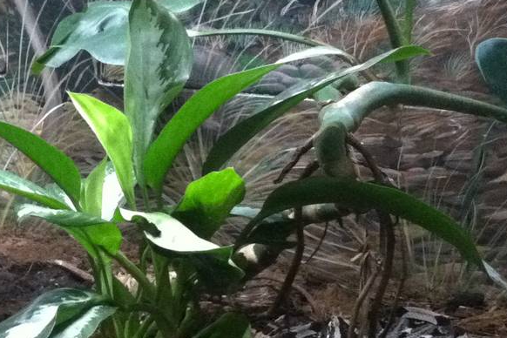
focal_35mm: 100
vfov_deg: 13.7
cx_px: -37
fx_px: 1408
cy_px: 221
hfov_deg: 19.6
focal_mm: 3.85
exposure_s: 1/15
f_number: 2.8
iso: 640
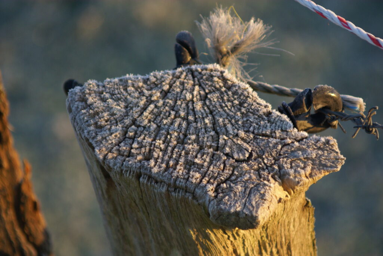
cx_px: 192
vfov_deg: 6.6
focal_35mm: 210
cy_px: 128
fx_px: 2236
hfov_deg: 9.8
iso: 400
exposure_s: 1/250
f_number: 5.6
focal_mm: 140
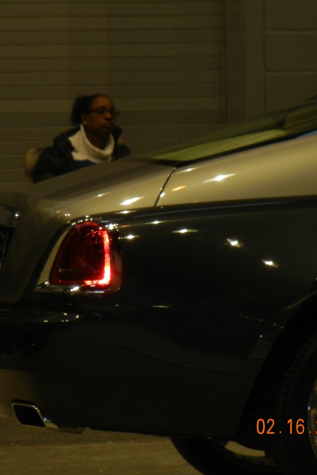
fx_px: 4816
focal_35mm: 365
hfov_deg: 3.8
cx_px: 134
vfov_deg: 5.6
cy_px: 238
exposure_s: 1/60
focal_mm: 47.2
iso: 200
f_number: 5.1
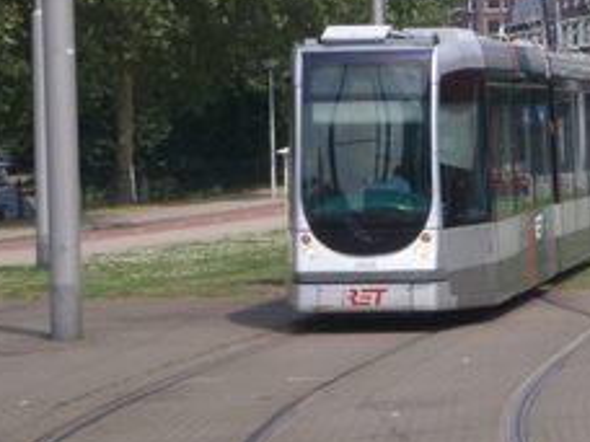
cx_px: 551
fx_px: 2642
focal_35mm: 155
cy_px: 233
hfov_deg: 12.6
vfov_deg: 9.6
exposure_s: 1/320
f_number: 5.9
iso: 100
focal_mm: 10.3
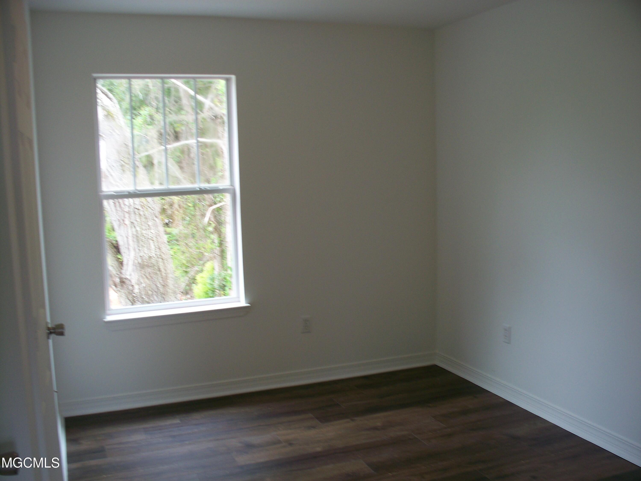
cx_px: 320
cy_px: 240
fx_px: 667
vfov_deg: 39.7
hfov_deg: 51.4
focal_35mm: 36
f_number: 2.8
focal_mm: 7.54
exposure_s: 1/60
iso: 100
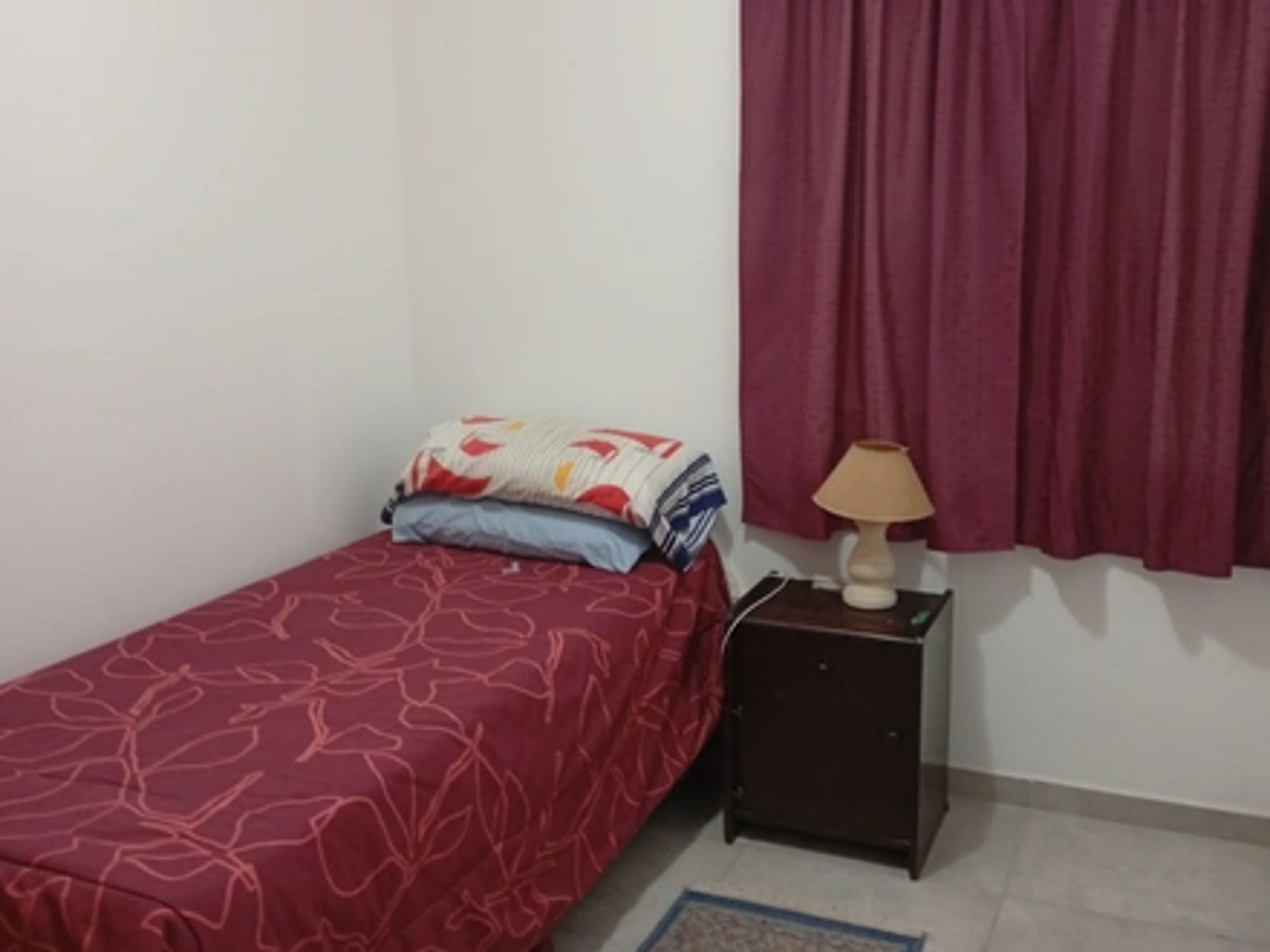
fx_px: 991
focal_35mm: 27
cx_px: 635
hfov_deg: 65.3
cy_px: 476
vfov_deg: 51.4
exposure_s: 1/20
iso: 927
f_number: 1.8
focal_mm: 3.98
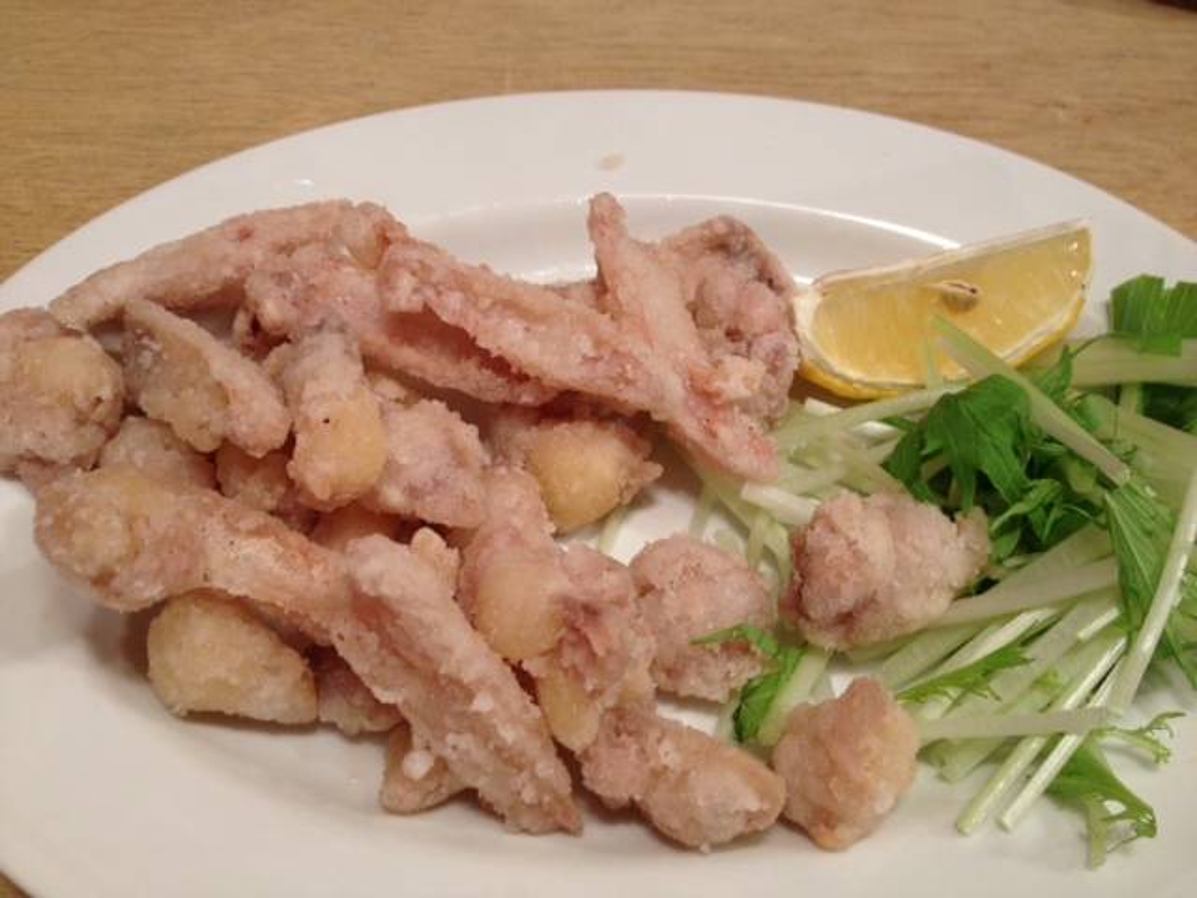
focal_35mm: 35
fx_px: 1210
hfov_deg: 52.6
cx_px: 598
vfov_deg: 40.7
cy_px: 449
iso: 64
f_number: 2.4
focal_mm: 4.28
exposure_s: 1/20
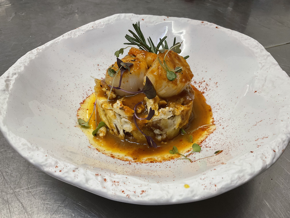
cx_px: 145
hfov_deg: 61.7
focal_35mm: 29
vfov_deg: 48.2
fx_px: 243
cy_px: 109
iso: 100
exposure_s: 1/50
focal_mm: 3
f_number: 1.8
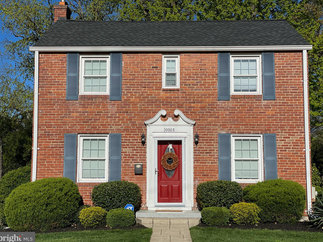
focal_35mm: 53
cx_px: 160
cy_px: 122
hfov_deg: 36.2
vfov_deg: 27.5
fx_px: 495
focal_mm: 6
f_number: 2
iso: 25
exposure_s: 1/3690
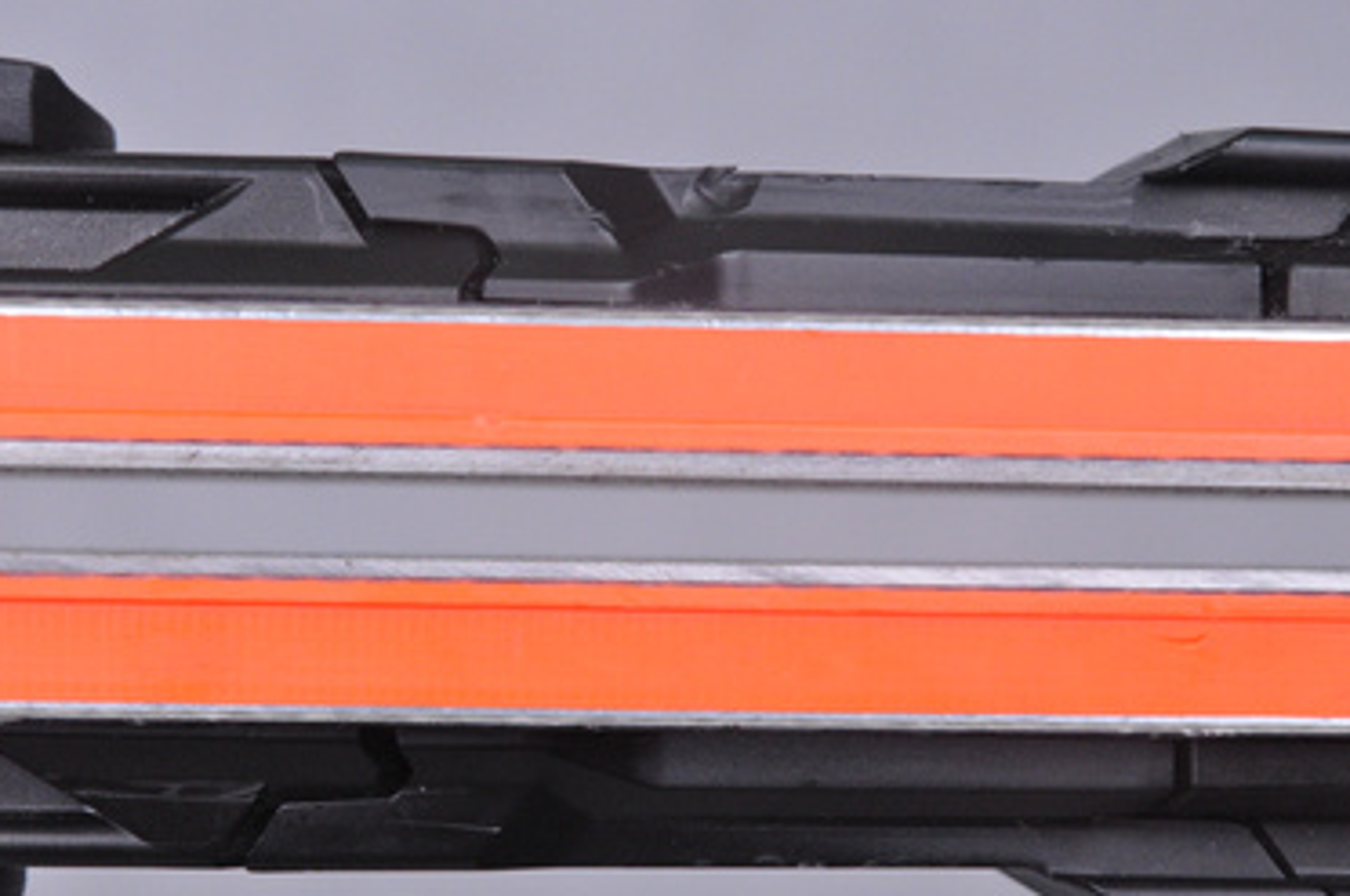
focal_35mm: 191
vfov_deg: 7.2
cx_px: 650
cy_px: 517
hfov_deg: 10.8
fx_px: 7138
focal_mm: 105
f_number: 9.5
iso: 3200
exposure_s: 1/125
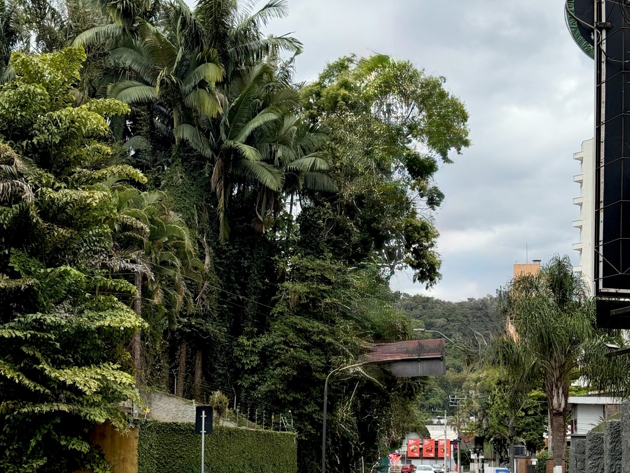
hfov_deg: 29.8
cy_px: 392
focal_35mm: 65
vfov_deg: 22.2
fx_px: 1183
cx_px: 319
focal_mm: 6.76
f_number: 1.78
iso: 64
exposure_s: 1/2331
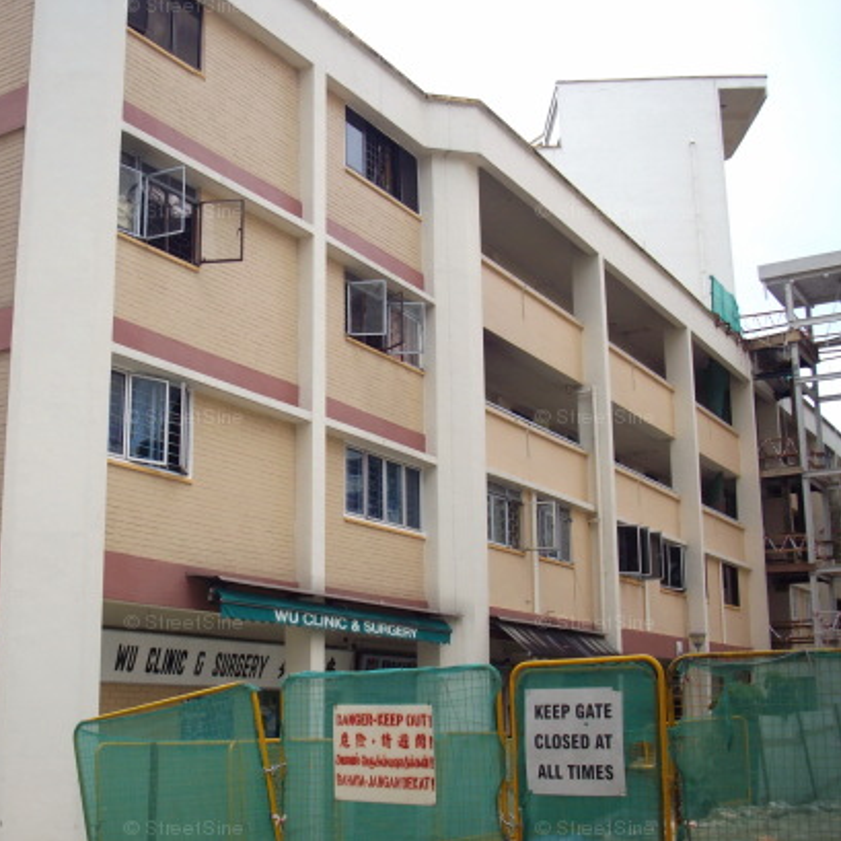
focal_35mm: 44
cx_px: 278
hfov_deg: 37.9
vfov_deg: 38.3
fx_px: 1209
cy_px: 419
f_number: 5.6
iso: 80
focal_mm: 6.2
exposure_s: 1/125
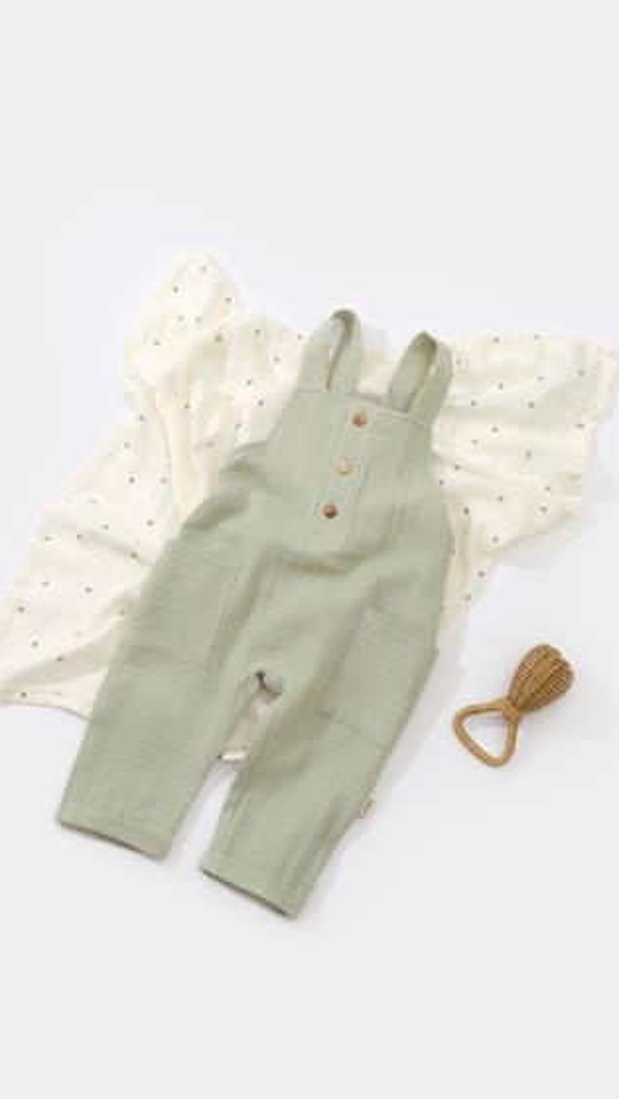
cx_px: 298
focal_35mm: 53
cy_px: 574
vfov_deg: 39.1
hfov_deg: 22.7
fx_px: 1544
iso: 200
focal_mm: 31.5
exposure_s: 1/125
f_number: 11
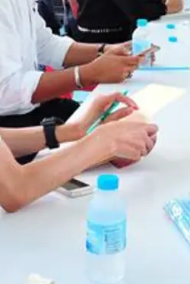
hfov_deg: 10.5
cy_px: -68
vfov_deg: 15.1
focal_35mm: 130
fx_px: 1027
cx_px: 188
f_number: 4
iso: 200
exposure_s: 1/80
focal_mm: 8.1
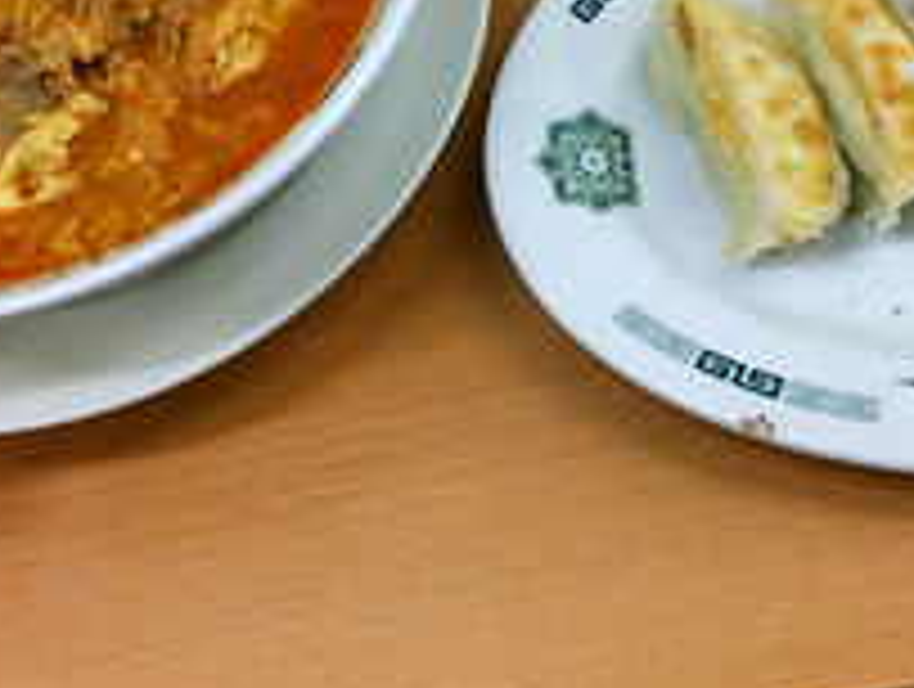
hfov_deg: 32.6
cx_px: 540
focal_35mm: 59
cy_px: 90
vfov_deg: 24.3
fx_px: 1561
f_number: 1.94
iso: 50
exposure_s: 1/59
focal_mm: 4.06
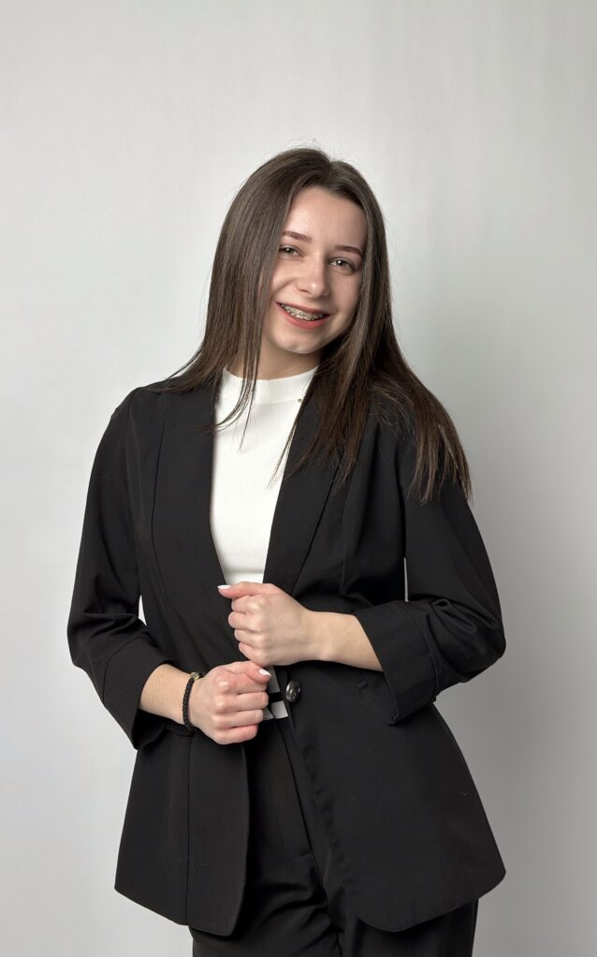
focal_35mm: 51
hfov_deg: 25.3
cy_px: 478
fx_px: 1329
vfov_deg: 39.6
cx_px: 314
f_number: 1.78
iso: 100
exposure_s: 1/121
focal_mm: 6.86
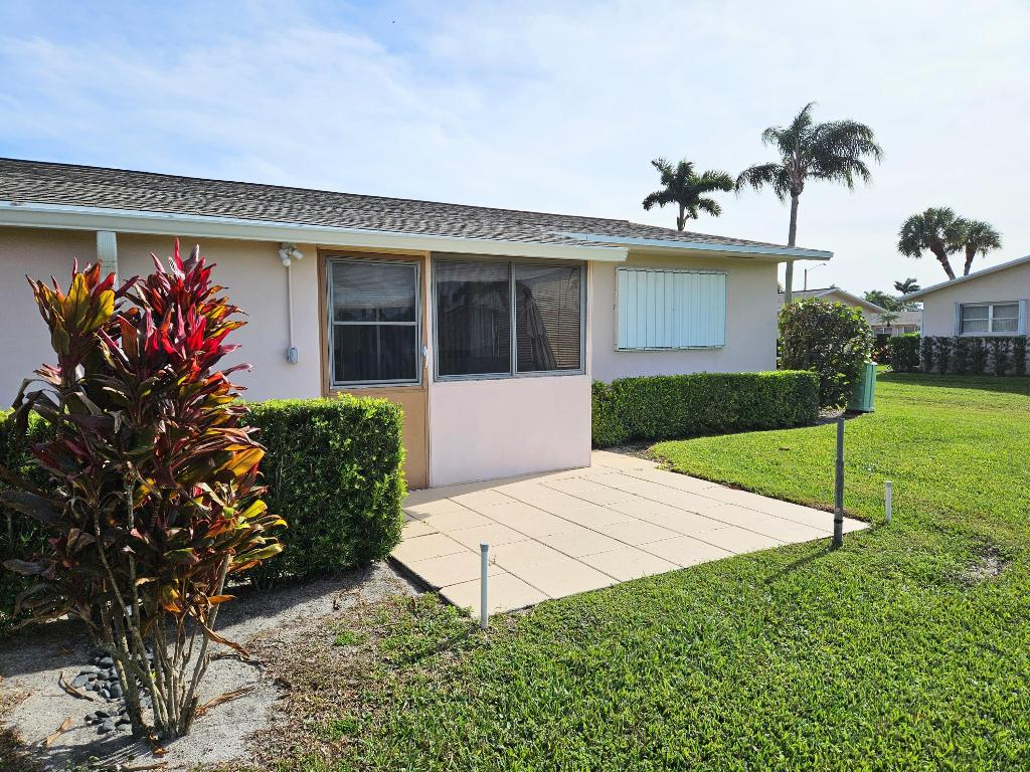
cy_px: 386
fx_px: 684
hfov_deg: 73.9
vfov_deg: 58.9
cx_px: 515
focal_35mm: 23
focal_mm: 5.4
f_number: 1.8
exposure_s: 1/3455
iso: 25
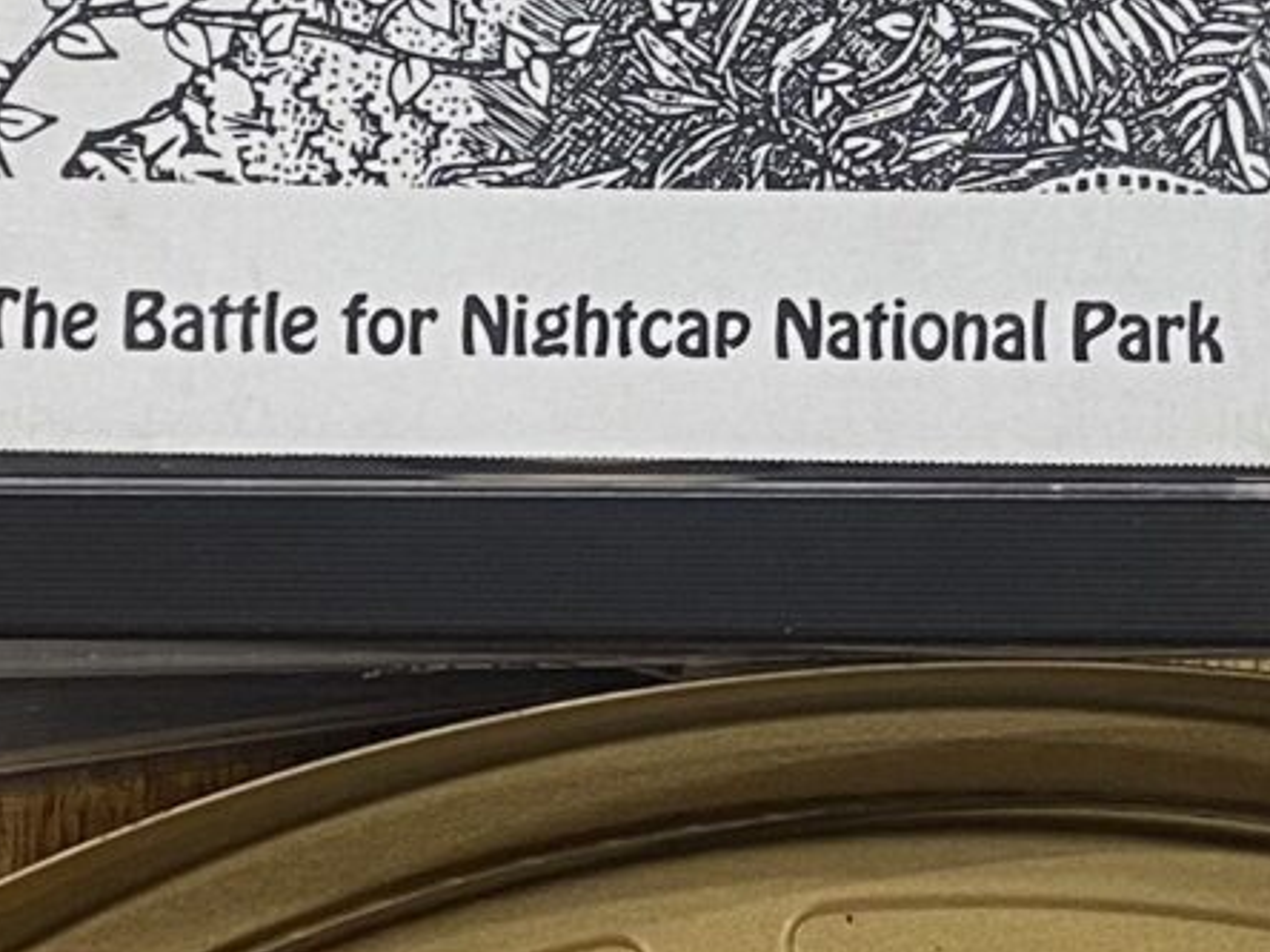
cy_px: 566
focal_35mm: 150
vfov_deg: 9.9
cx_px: 824
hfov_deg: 13.1
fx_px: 5503
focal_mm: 4.25
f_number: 1.8
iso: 64
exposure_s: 1/50
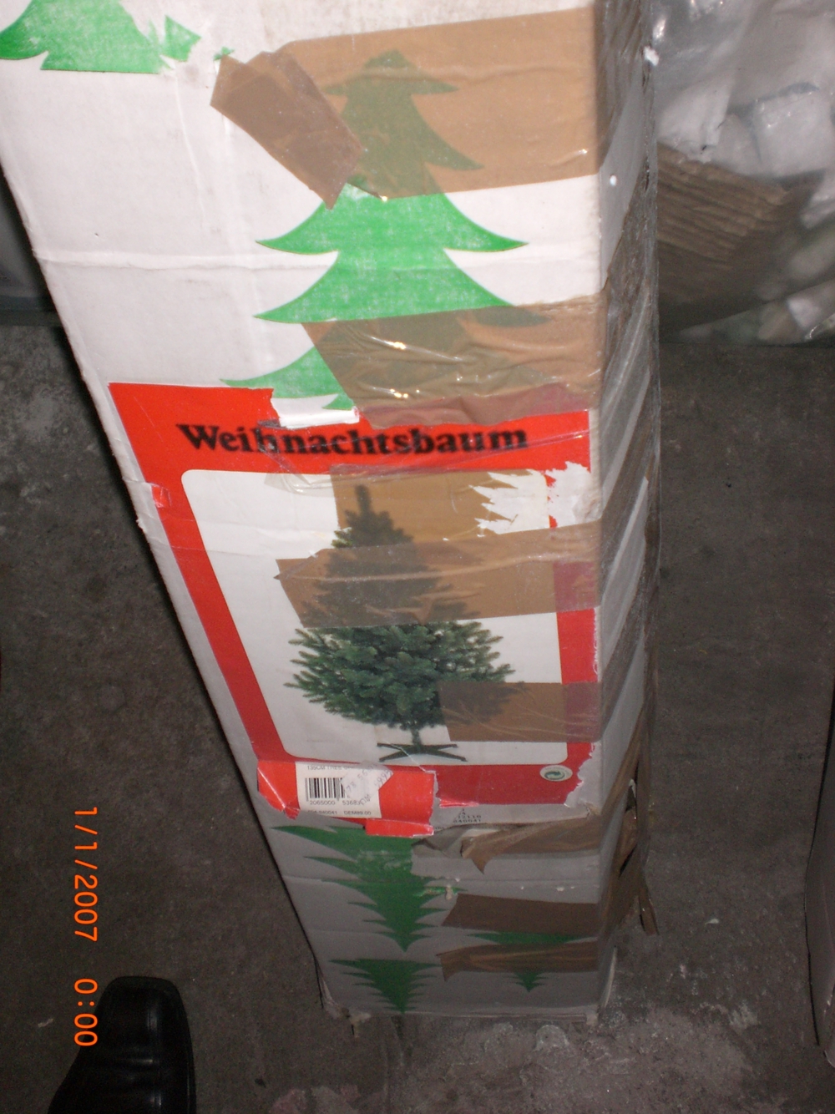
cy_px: 557
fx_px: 1223
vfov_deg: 49.0
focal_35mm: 38
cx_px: 418
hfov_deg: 37.7
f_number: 3.1
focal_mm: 6.3
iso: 200
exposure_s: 1/60
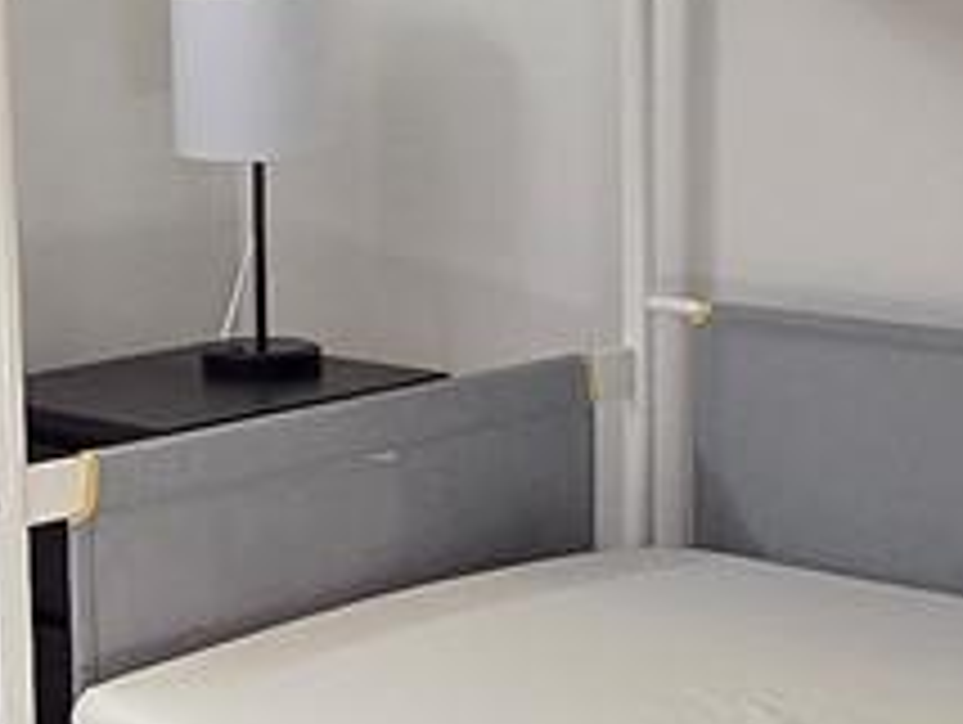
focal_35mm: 97
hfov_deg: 19.1
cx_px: -189
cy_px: 364
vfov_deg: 15.3
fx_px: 2702
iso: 250
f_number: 2.2
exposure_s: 1/120
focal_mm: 2.2
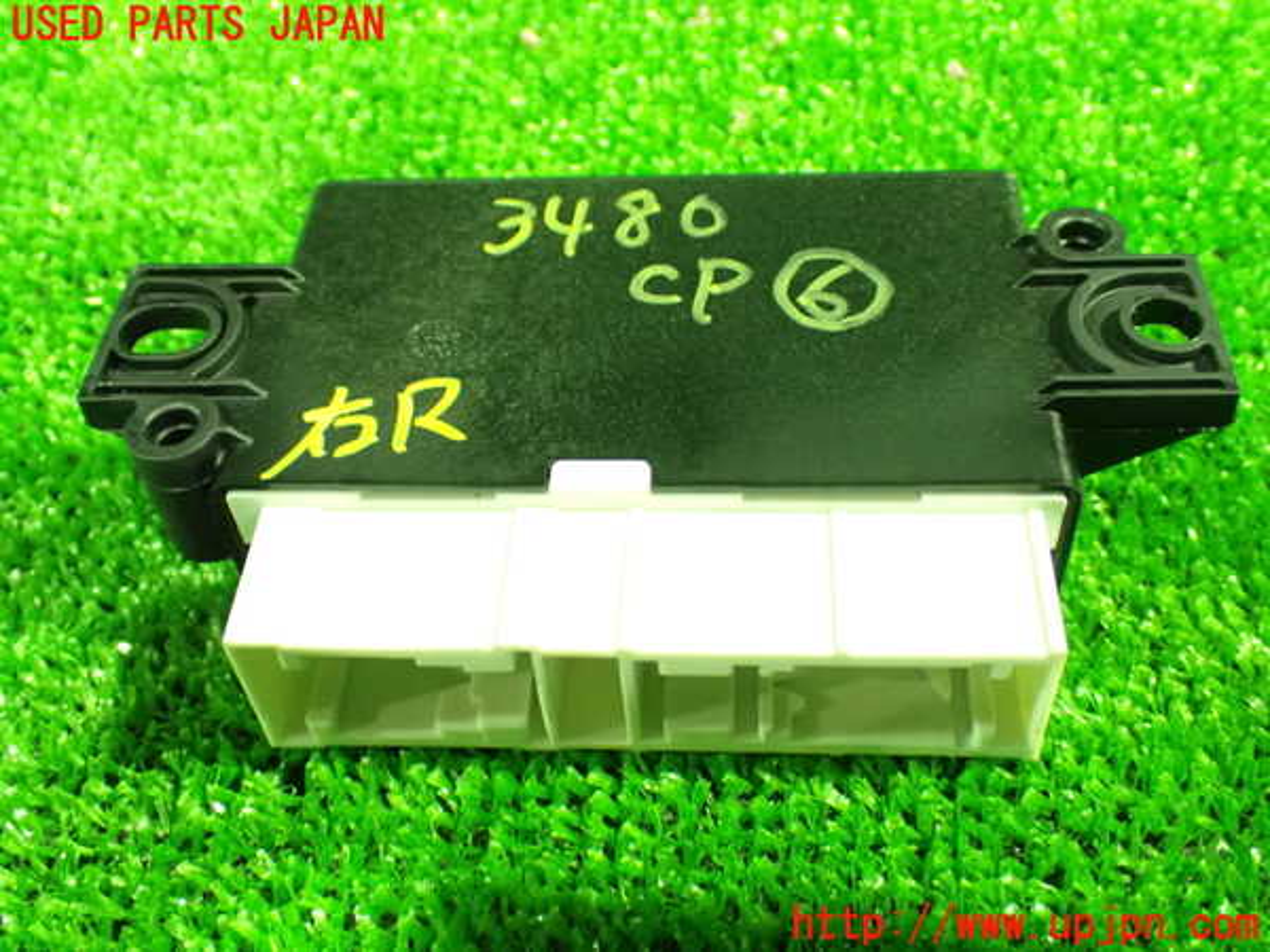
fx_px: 1394
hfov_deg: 49.0
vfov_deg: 37.7
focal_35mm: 38
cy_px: 476
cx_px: 635
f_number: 2.7
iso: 1600
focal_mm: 6.83
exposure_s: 1/20
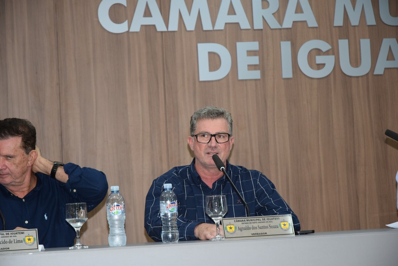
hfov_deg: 19.4
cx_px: 199
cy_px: 133
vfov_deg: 13.1
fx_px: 1162
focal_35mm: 105
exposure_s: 1/80
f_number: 4.5
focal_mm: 70
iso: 800
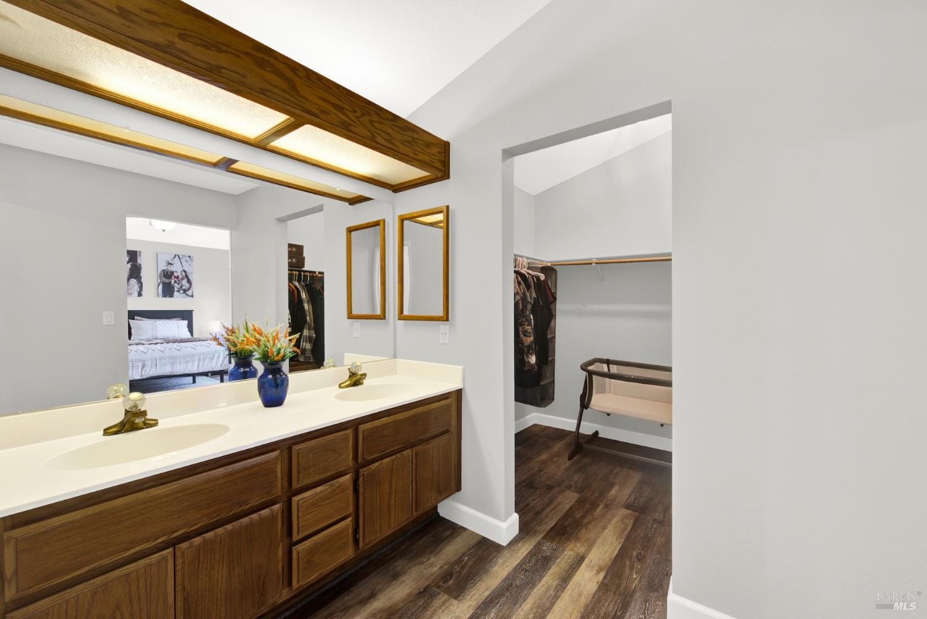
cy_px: 310
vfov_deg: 81.3
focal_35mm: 14
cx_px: 464
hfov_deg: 104.2
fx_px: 361
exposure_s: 1/3.33
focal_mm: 14
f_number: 14
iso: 100
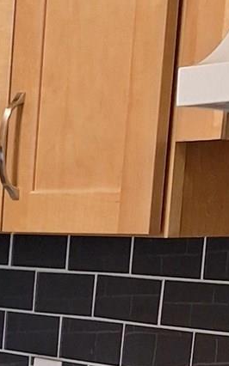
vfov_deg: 15.0
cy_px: 492
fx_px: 1319
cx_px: -408
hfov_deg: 8.6
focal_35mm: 132
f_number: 1.8
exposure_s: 1/40
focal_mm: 5.54
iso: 160
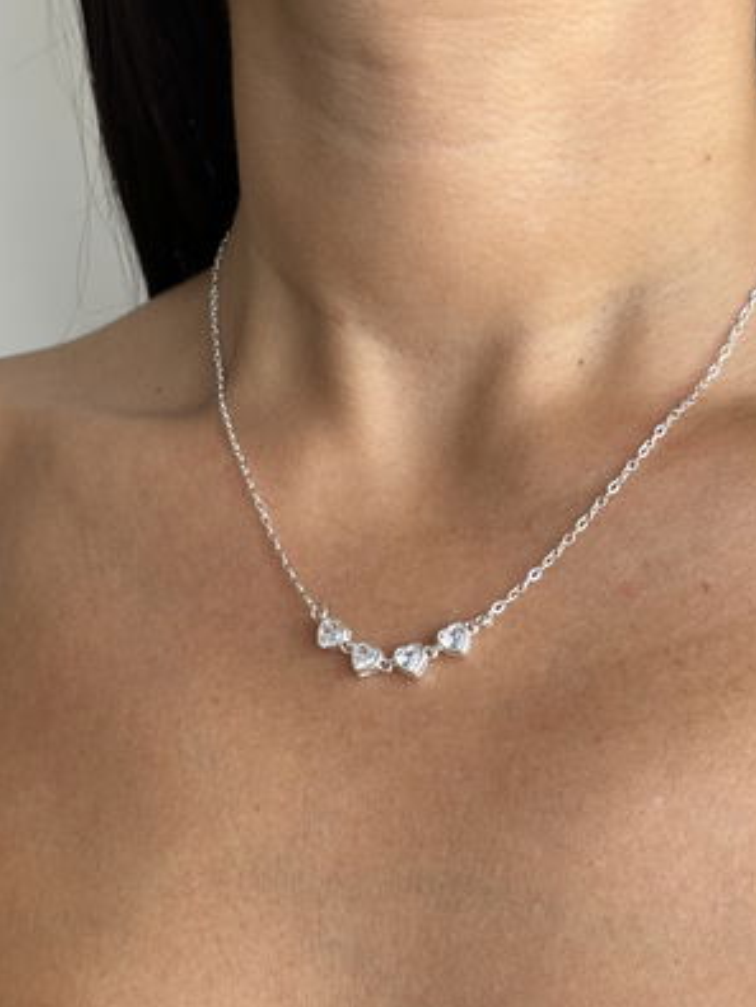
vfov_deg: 27.8
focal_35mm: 70
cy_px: 512
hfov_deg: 21.0
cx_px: 341
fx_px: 2038
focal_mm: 5.96
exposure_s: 1/121
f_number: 1.6
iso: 40
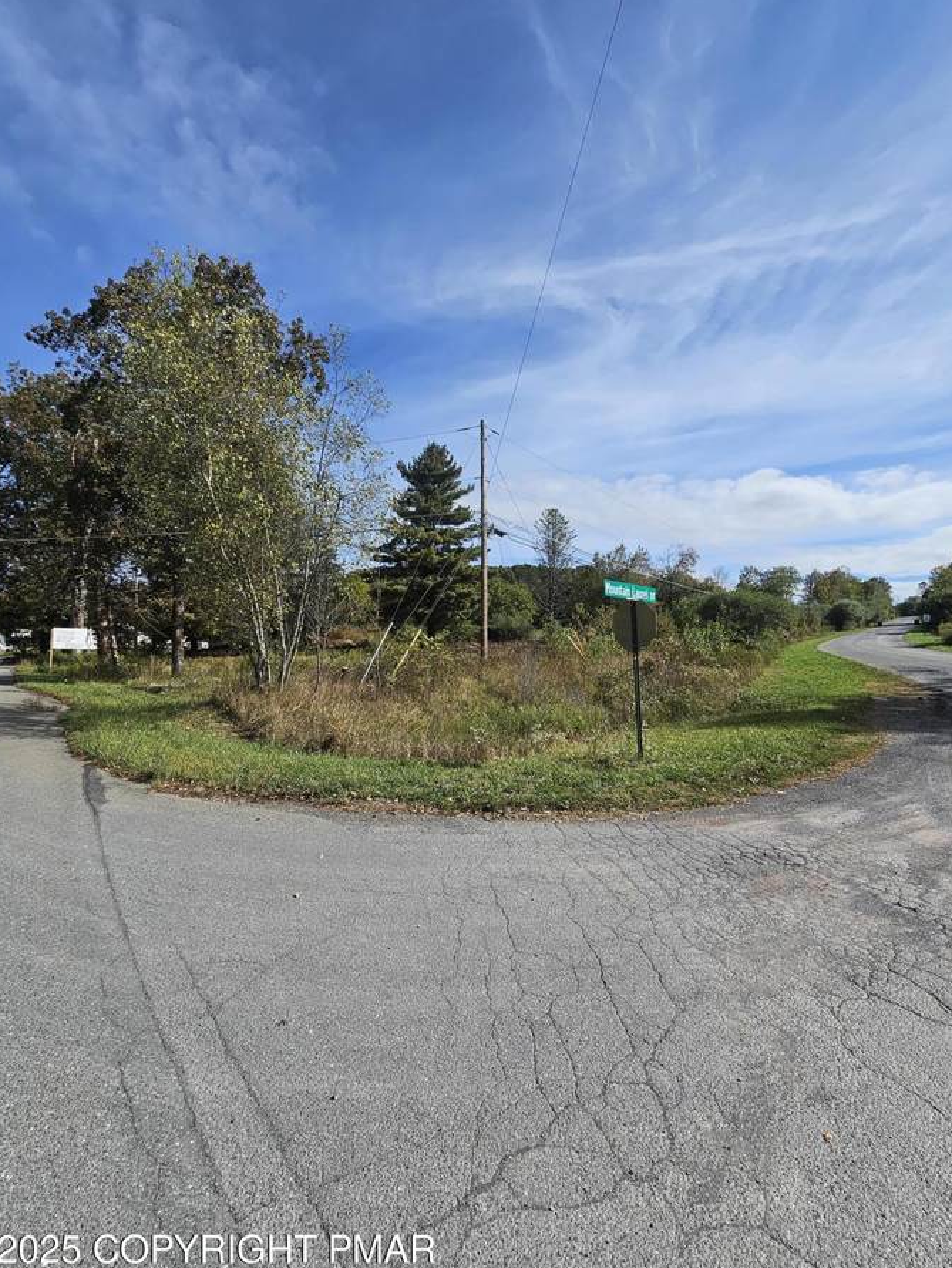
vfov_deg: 102.0
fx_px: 513
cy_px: 629
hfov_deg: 85.7
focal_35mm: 14
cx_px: 477
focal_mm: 2.2
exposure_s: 1/3427
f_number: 2.2
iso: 50
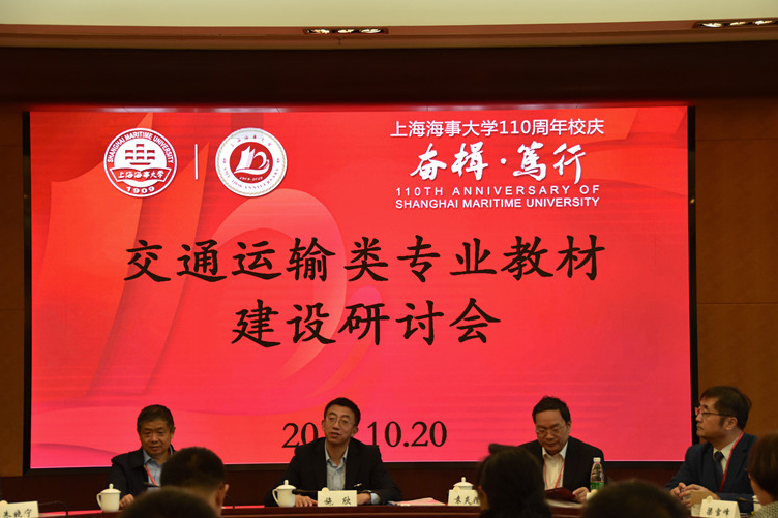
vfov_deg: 13.8
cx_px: 399
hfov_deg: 20.6
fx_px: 2139
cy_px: 267
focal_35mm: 99
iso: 800
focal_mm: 62
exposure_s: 1/80
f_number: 4.8
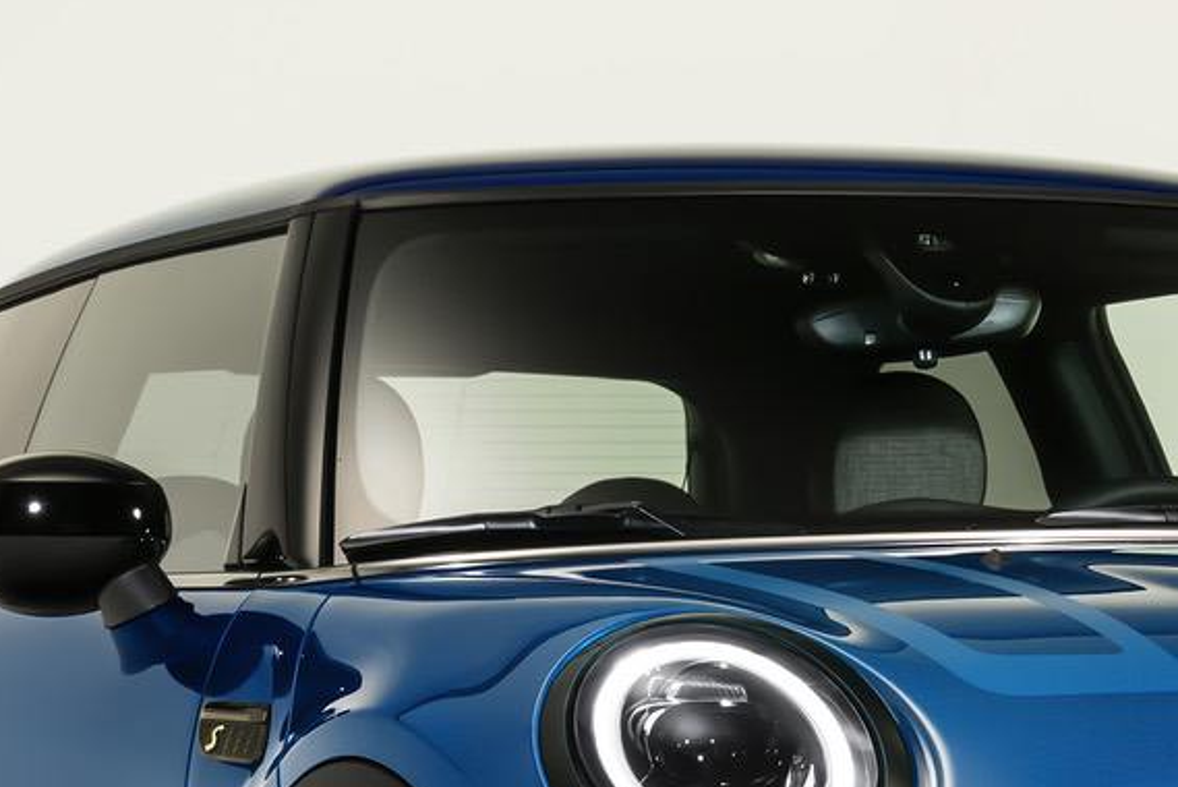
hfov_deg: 8.7
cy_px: 787
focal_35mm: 236
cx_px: 946
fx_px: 7726
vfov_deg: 5.8
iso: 100
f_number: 13
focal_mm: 70
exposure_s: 1/1.67
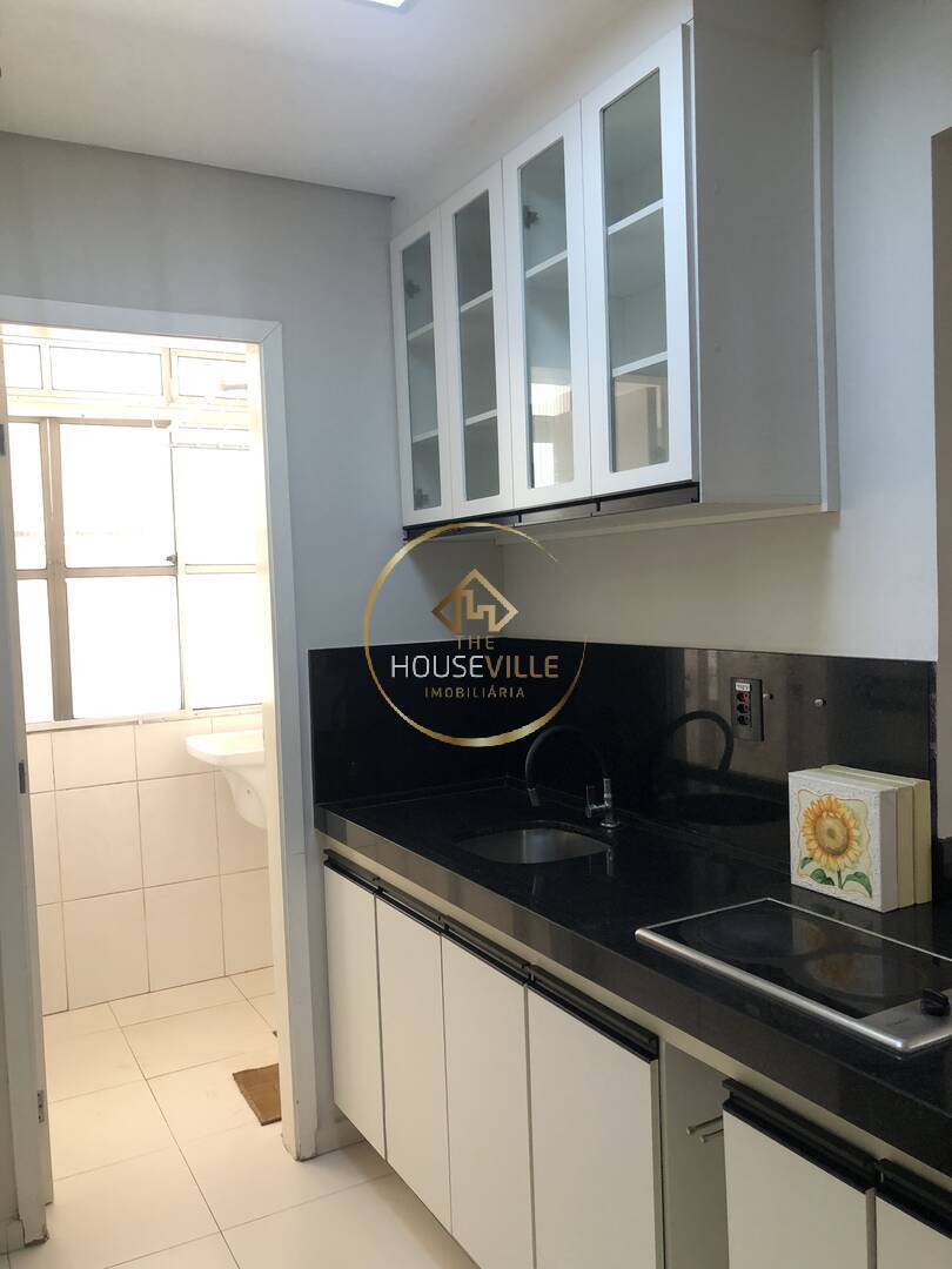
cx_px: 476
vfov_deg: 63.4
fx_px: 1027
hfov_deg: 49.7
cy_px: 634
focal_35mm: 28
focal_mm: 3.99
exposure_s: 1/30
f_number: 1.8
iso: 40
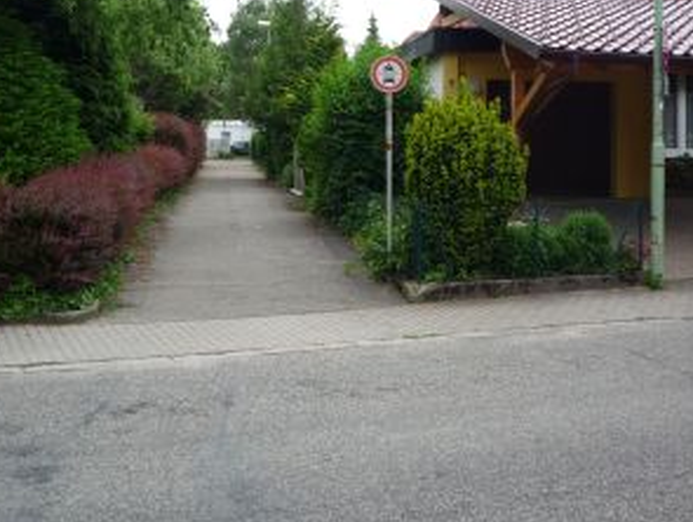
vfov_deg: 27.6
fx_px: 1042
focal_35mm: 52
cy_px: 122
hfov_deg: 36.7
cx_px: 305
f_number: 4
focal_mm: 5.2
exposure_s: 1/160
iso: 100
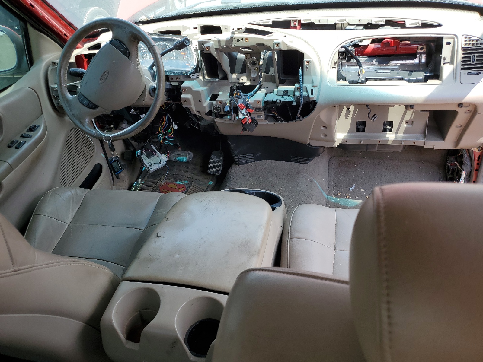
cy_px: 181
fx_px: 363
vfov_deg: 53.1
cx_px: 242
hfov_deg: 67.3
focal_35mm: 26
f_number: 1.5
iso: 50
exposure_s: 1/400
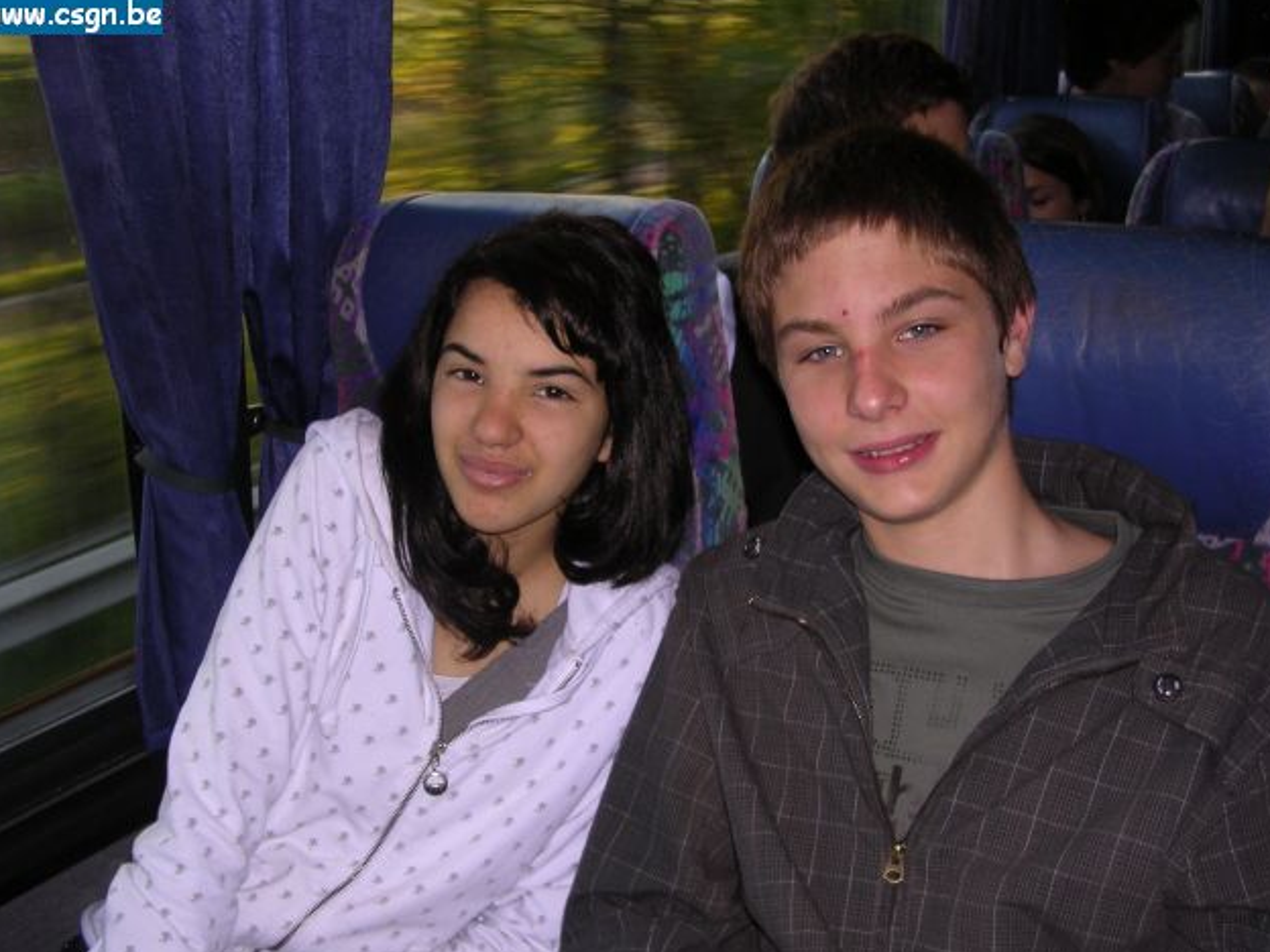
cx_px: 631
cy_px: 476
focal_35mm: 39
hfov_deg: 47.9
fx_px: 1431
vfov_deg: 36.8
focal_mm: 5.8
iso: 100
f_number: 2.8
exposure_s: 1/60.1
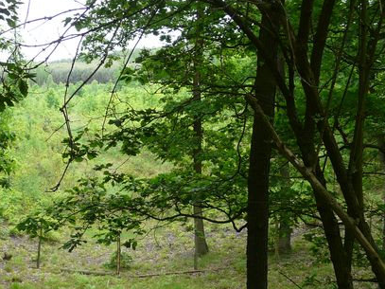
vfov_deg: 26.5
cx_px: 120
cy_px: 127
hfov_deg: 34.5
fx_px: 612
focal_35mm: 55
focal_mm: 4.6
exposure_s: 1/100
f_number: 2.8
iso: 100
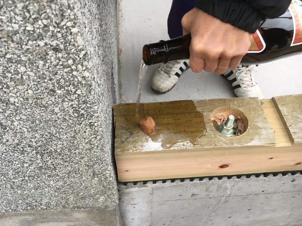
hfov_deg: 60.0
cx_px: 149
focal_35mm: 30
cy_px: 113
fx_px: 262
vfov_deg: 46.8
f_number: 2.2
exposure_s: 1/30
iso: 64
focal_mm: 4.15
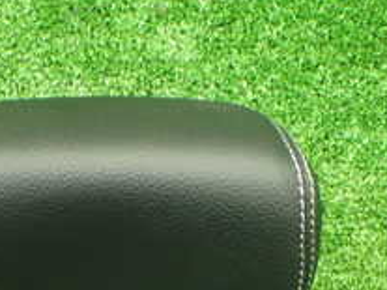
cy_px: 324
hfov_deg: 22.3
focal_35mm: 87
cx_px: 101
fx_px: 972
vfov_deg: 16.4
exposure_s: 1/80
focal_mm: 5.4
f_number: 2.3
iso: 800
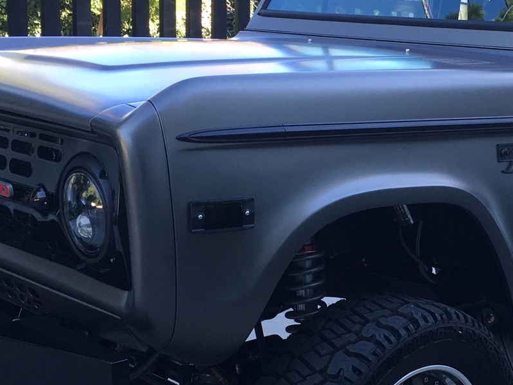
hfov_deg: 26.9
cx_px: 448
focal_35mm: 70
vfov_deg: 21.0
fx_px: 1038
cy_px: 219
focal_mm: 4.15
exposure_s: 1/120
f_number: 2.2
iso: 40
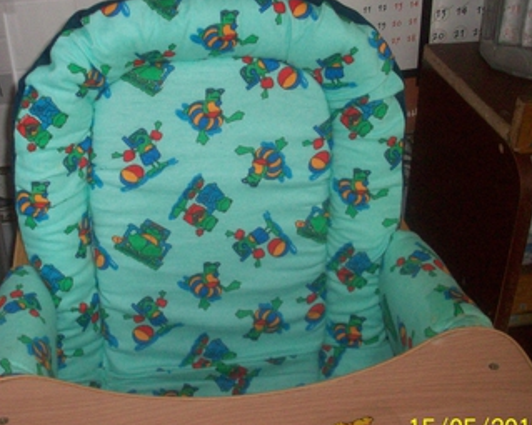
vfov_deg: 29.7
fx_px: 803
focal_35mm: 51
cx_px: 223
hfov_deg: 36.6
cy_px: 202
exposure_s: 1/64
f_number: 2.8
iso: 200
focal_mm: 6.2
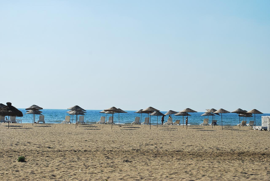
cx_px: 135
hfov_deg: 24.6
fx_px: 620
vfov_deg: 16.6
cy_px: 90
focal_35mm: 82
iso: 200
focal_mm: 55
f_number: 9
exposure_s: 1/1000
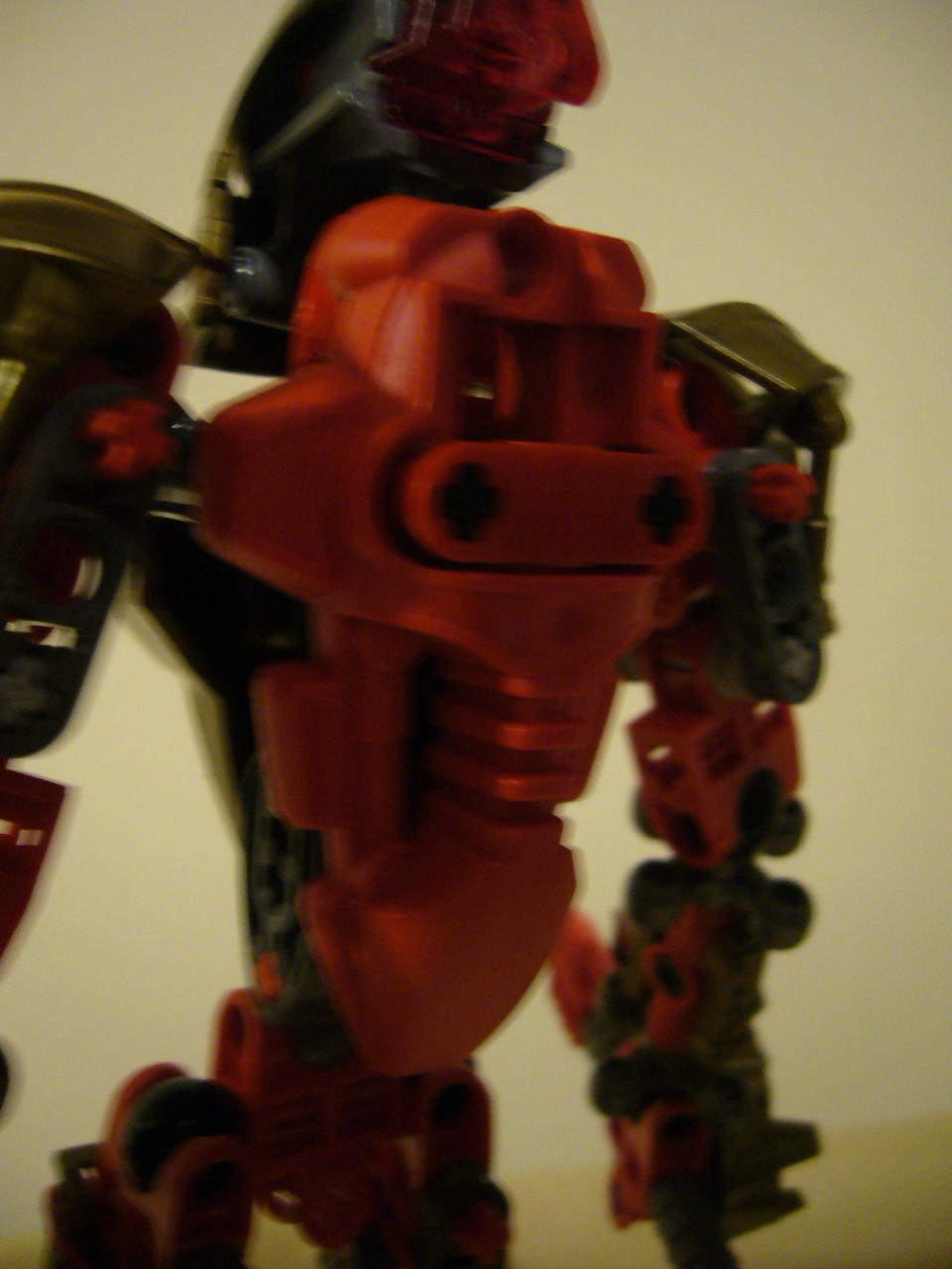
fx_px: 1283
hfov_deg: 40.7
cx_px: 476
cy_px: 634
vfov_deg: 52.6
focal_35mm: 35
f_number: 2.8
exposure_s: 1/4
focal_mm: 5.8
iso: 200
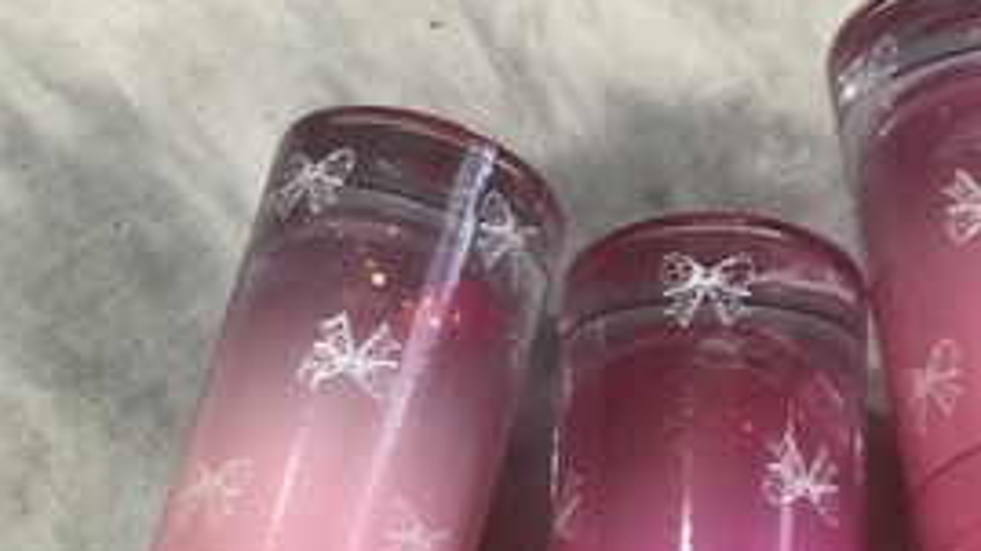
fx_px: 3510
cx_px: 693
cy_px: 865
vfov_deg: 8.7
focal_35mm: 135
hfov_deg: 15.9
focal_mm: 6
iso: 80
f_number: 2.4
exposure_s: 1/50
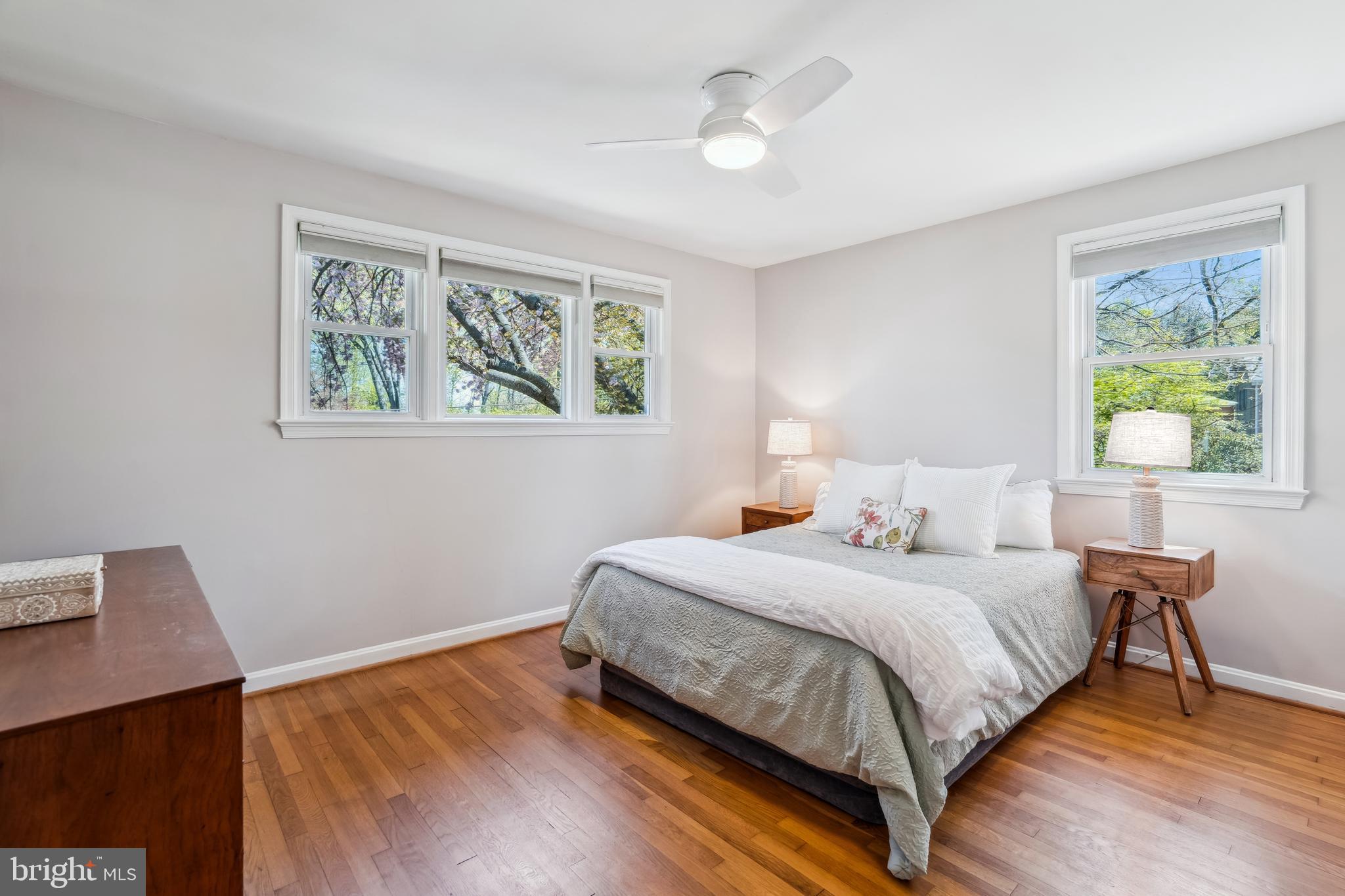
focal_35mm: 16
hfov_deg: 96.7
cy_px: 448
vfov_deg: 73.7
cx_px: 672
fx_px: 598
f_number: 8
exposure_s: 1/2
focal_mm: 16
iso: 100
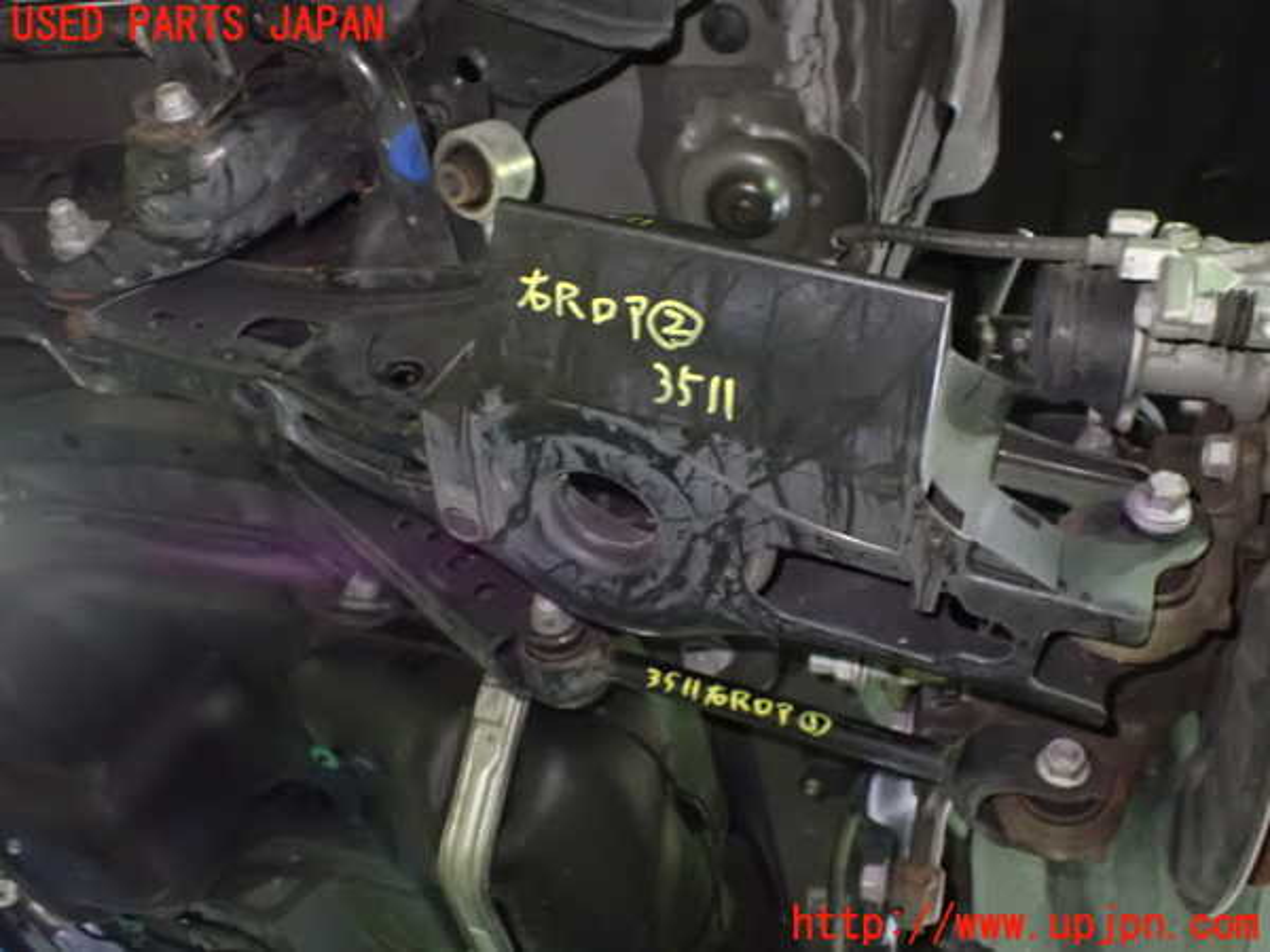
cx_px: 635
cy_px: 476
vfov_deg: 46.8
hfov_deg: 60.0
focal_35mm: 30
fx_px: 1101
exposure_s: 1/25
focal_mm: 5.4
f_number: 2.3
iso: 1600
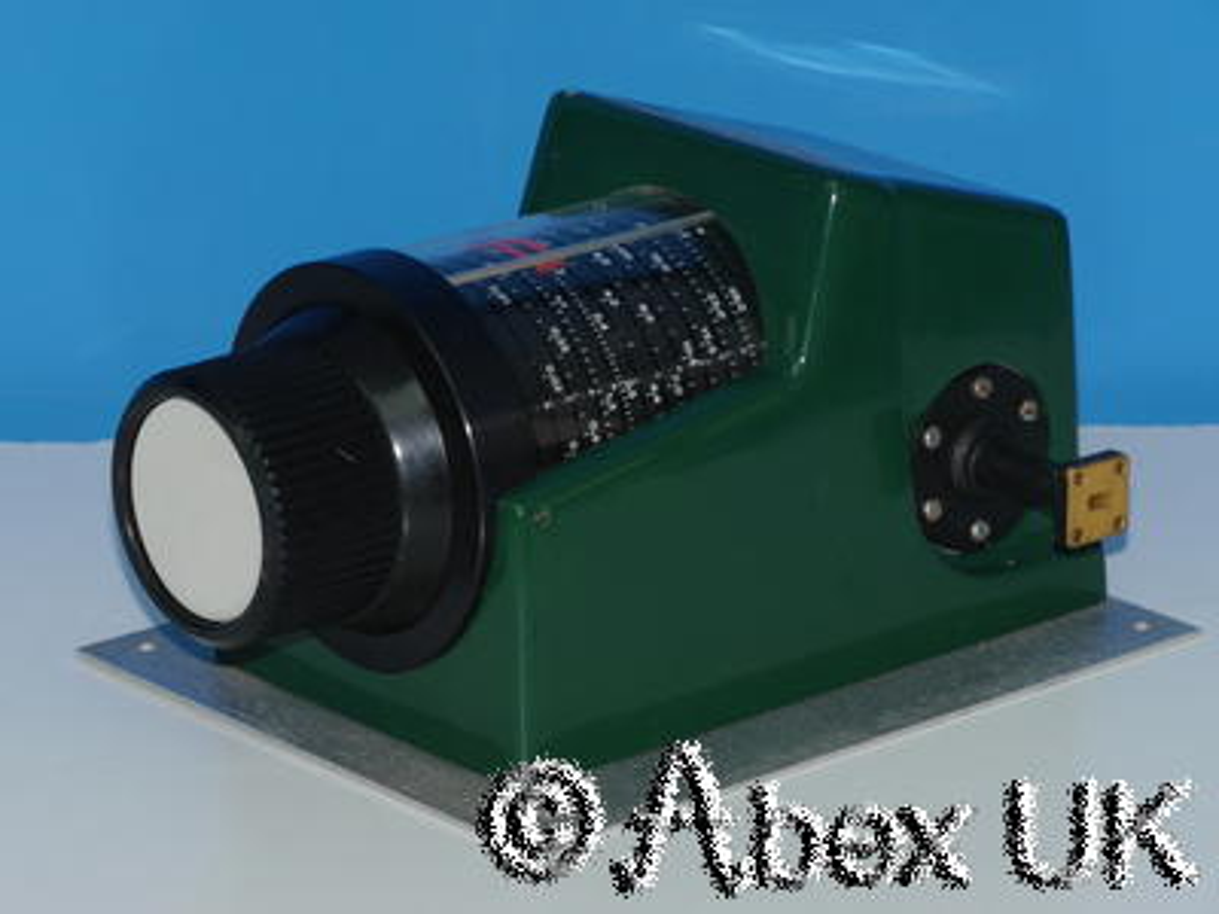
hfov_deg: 11.2
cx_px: 610
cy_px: 457
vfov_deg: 8.4
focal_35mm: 176
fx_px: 6198
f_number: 11
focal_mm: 88
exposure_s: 1/60
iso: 400
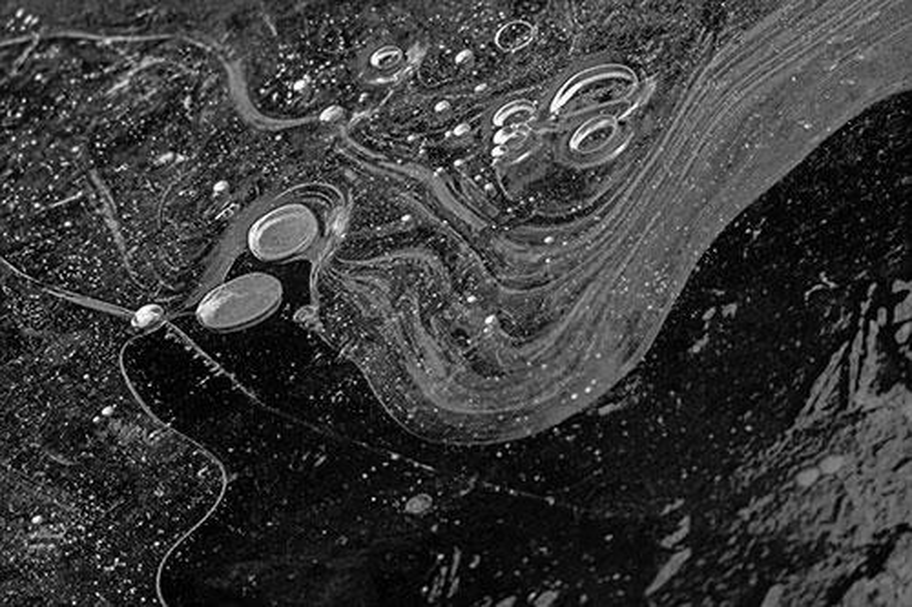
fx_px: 5318
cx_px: 456
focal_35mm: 210
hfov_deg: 9.8
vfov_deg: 6.5
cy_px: 304
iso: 2200
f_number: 5.6
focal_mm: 210
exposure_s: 1/250
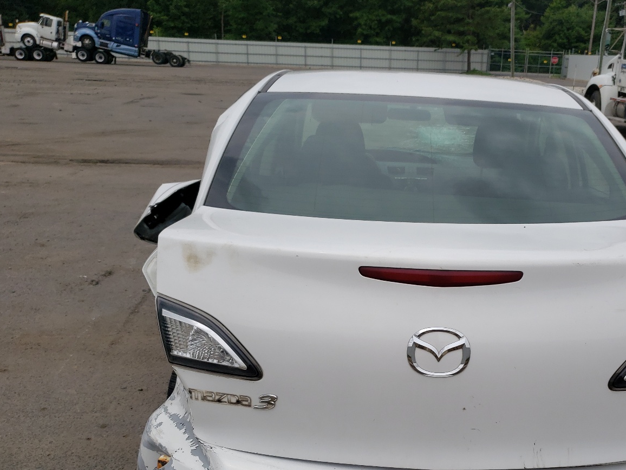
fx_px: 651
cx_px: 422
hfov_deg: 50.4
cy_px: 310
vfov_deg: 39.2
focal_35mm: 36
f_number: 1.5
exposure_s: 1/5000
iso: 50
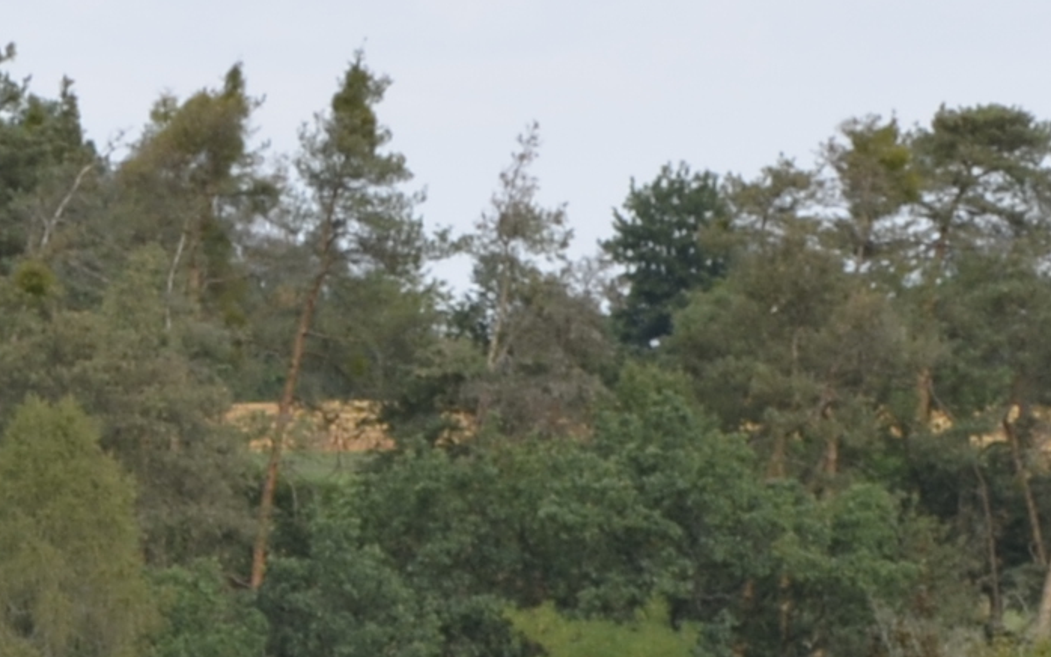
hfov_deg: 3.9
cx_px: 303
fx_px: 15264
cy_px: 1572
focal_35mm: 533
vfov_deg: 2.4
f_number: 8
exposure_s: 1/250
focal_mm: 66
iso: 180
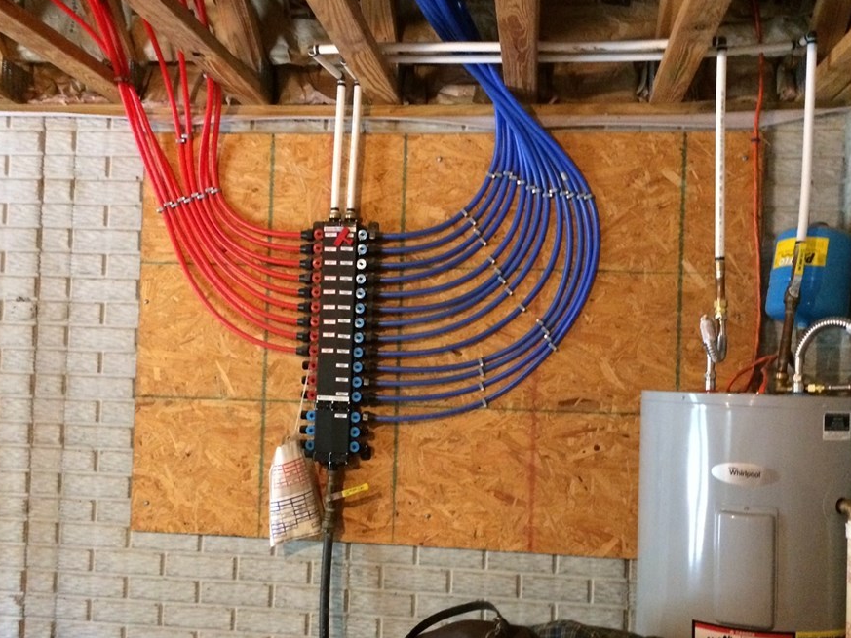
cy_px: 358
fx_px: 836
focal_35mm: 34
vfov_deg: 41.7
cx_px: 440
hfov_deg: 53.9
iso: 400
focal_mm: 4.15
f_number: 2.2
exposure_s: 1/15
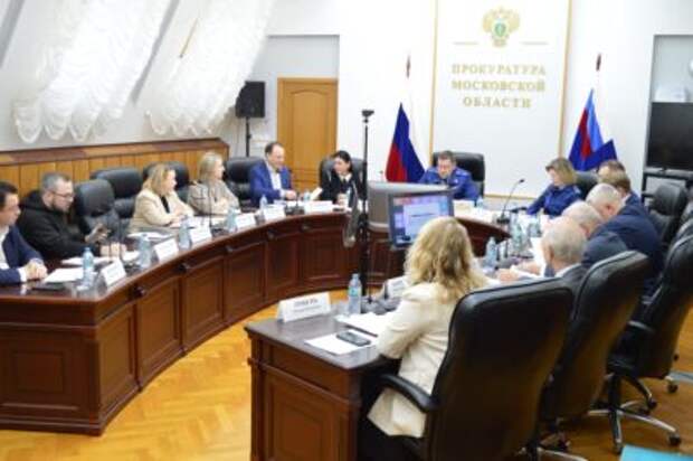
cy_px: 230
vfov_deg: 34.1
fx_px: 750
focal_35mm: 39
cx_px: 346
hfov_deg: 49.6
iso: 400
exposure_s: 1/25
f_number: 4.5
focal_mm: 26
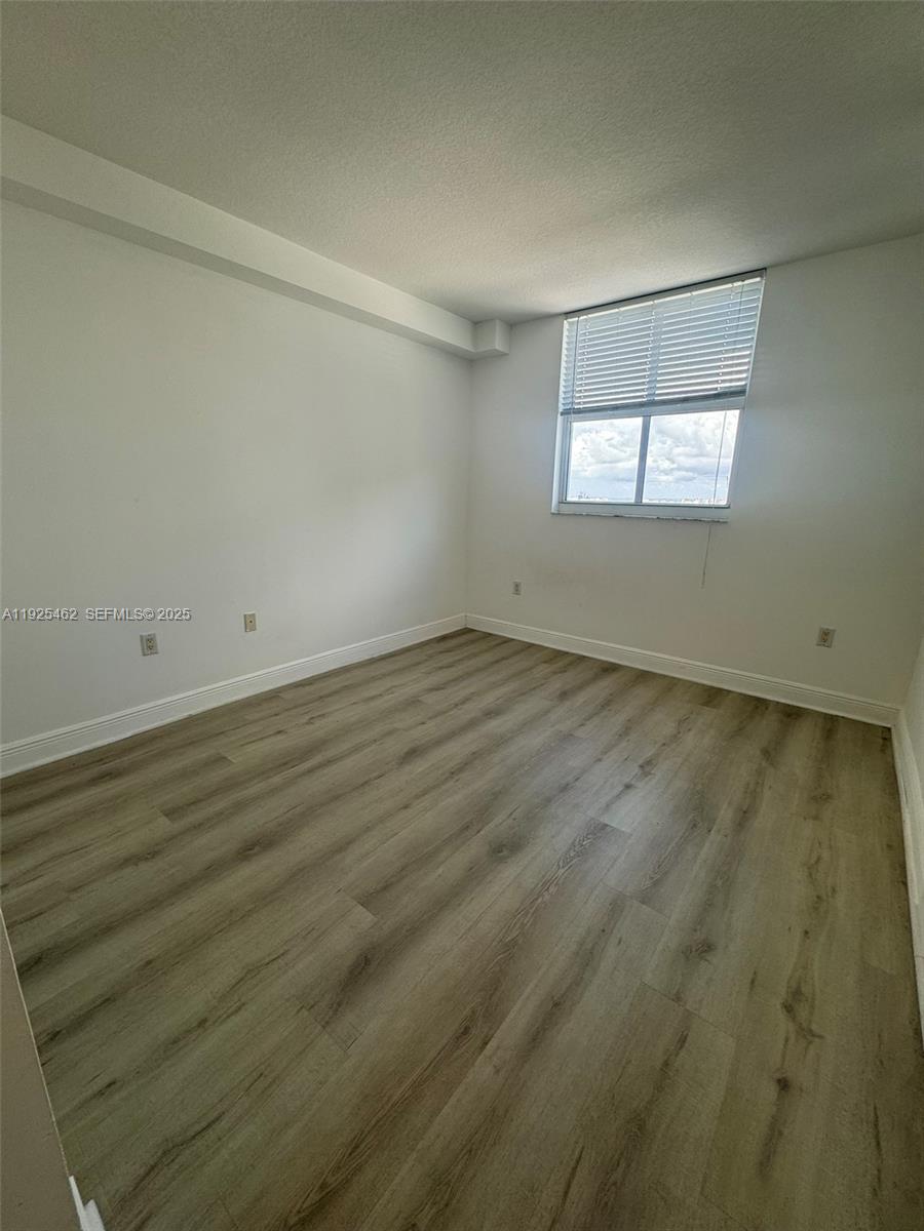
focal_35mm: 14
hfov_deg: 85.7
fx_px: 498
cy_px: 616
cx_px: 462
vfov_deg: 102.1
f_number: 2.2
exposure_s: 1/120
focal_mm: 2.22
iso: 50
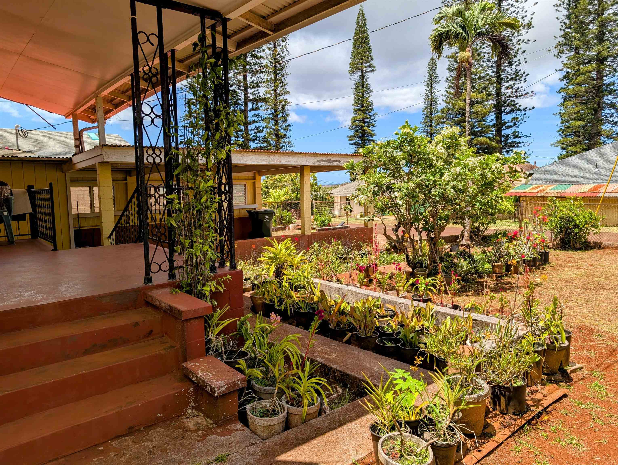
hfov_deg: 71.5
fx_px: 429
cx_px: 309
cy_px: 232
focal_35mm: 24
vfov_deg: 56.9
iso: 20
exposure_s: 1/1018
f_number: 1.68
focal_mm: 6.9
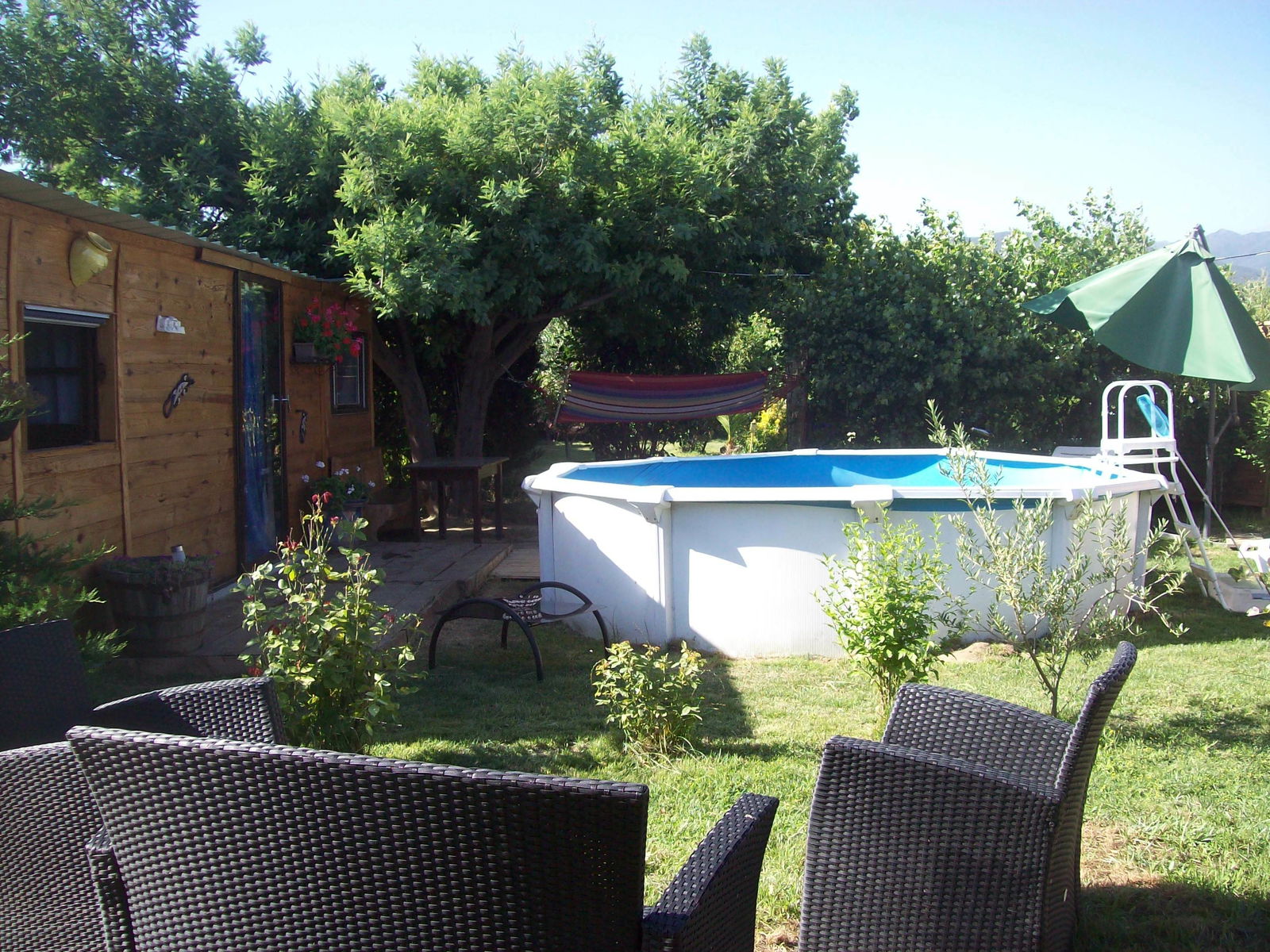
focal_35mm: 36
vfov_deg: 39.7
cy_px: 476
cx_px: 635
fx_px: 1321
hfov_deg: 51.4
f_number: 2.7
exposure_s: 1/411
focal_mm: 6
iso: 80
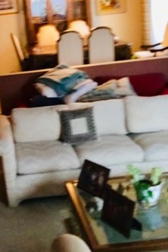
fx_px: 448
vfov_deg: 31.3
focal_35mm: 64
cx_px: -6
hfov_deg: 20.5
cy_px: 92
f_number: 2.2
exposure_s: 1/20
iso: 125
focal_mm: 2.87
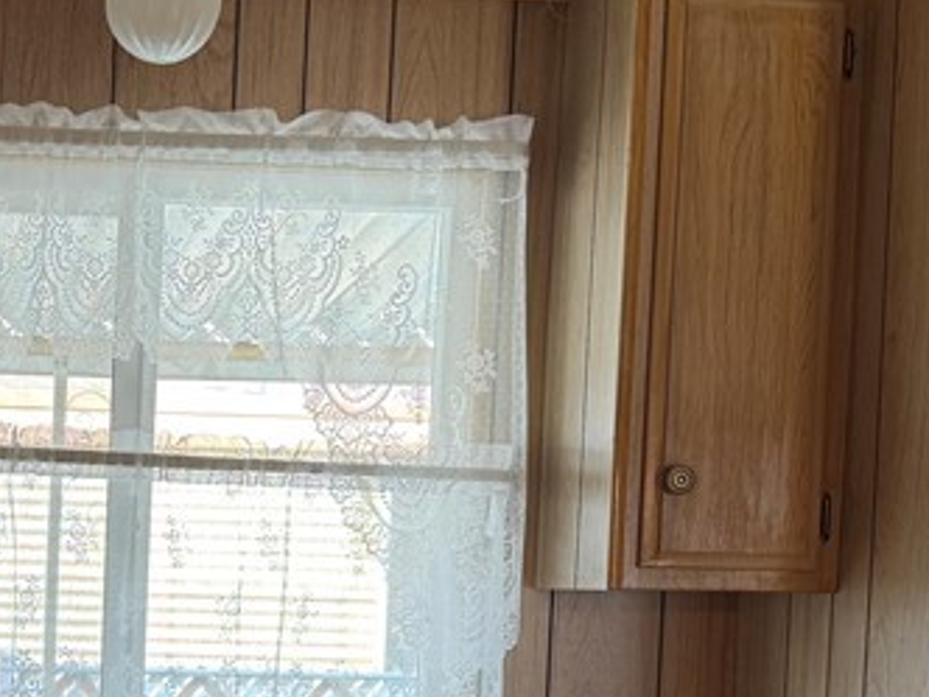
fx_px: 1986
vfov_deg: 19.4
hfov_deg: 25.1
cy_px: 683
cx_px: 8
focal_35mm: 74
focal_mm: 6.76
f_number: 1.78
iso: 125
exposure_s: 1/60
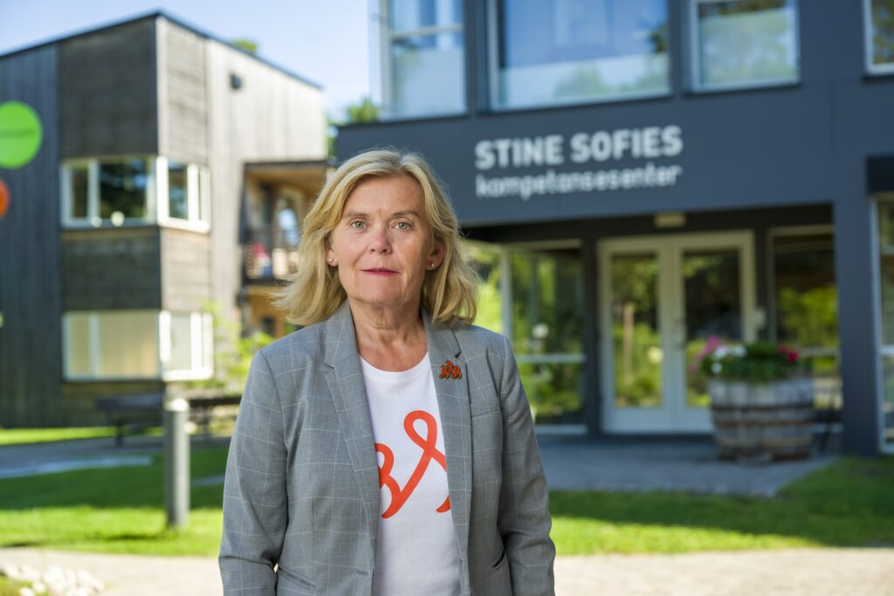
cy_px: 298
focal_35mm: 60
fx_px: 1490
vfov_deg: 22.6
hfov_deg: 33.4
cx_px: 447
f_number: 4
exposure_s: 1/250
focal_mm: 60
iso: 100
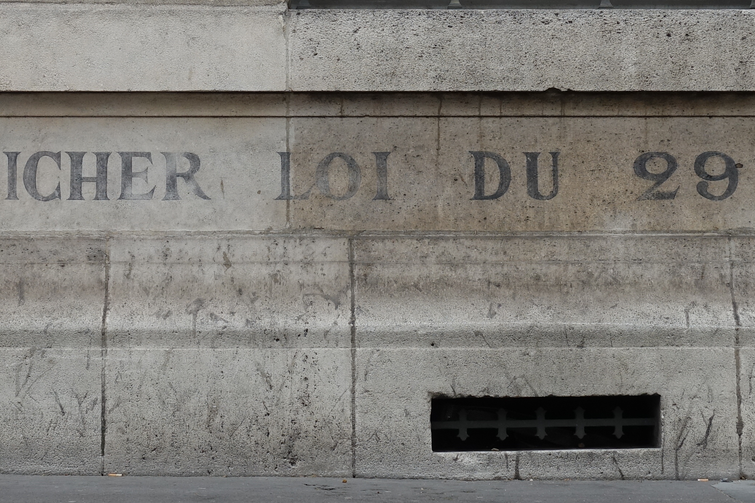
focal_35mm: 82
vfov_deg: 16.6
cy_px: 185
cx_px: 359
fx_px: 1719
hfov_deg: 24.8
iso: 125
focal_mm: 11.33
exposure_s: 1/250
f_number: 4
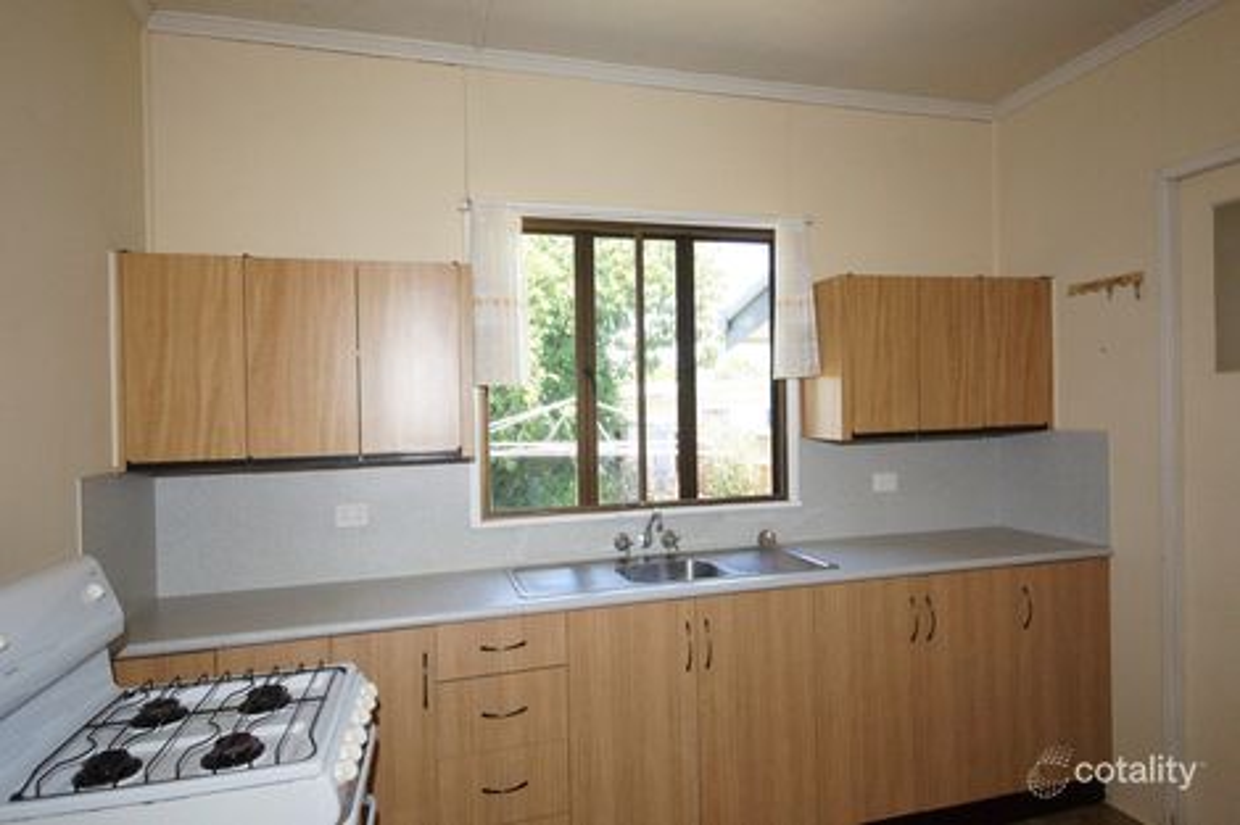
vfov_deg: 63.2
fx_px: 671
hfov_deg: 85.4
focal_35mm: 20
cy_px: 412
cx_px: 620
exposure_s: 1/160
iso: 1600
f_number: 6.3
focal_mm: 13
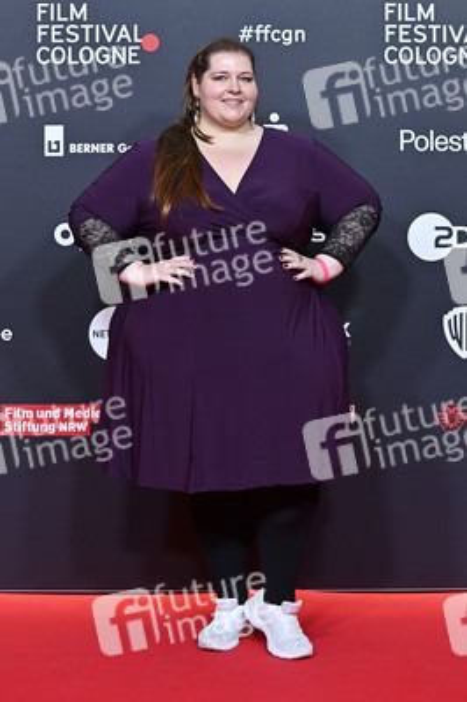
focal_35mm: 70
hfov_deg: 19.4
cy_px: 351
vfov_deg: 28.9
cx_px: 234
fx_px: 1364
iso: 800
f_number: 4
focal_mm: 70
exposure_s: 1/200
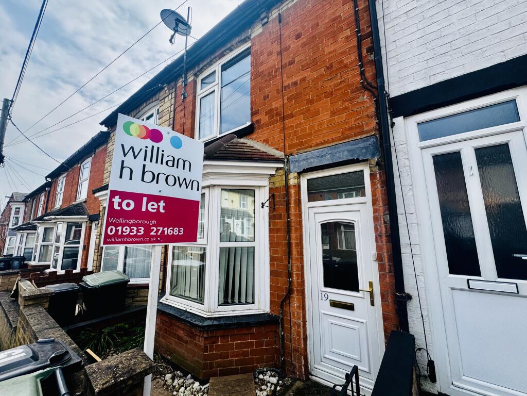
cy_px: 198
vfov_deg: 85.7
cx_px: 264
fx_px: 213
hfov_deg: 102.1
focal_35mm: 14
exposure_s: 1/713
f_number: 2.2
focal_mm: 2.22
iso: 40
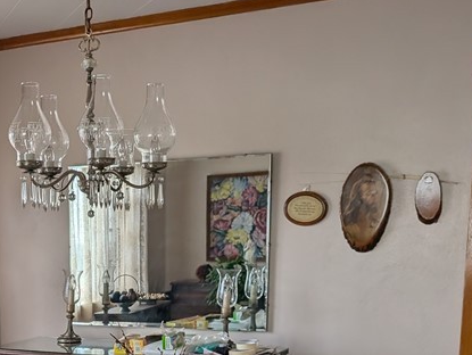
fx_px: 805
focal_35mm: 59
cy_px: 398
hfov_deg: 31.2
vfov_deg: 23.2
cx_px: 49
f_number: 1.68
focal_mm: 6.9
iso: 19
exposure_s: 1/63.3
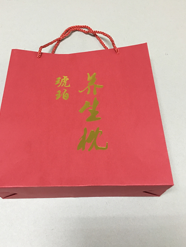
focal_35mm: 35
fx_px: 251
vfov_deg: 52.6
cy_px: 123
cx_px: 79
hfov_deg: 40.6
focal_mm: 4.15
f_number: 2.2
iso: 100
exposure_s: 1/8
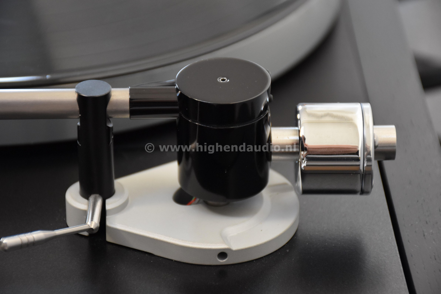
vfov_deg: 9.1
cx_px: 220
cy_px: 147
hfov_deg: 13.7
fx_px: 1837
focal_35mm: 150
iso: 1800
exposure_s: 1/60
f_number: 5.6
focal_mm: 100
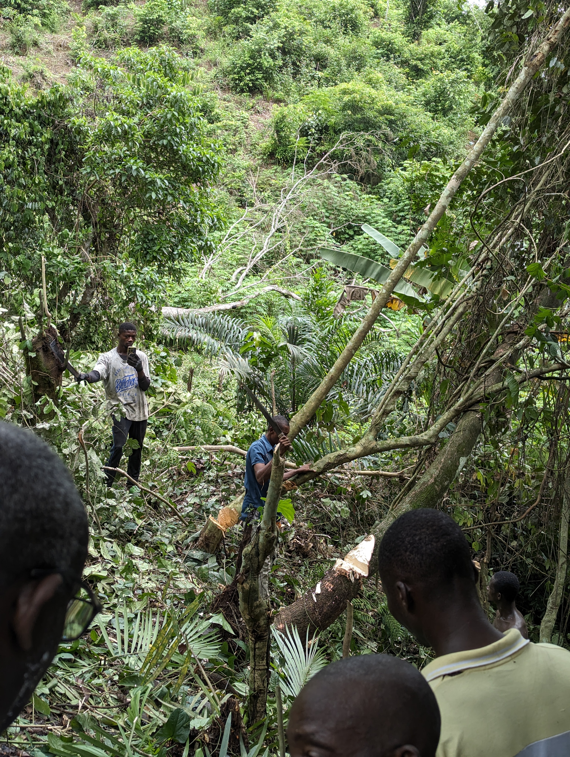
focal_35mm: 48
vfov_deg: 39.6
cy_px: 378
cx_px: 285
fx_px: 1051
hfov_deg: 30.3
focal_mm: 6.81
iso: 56
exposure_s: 1/211
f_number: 1.85
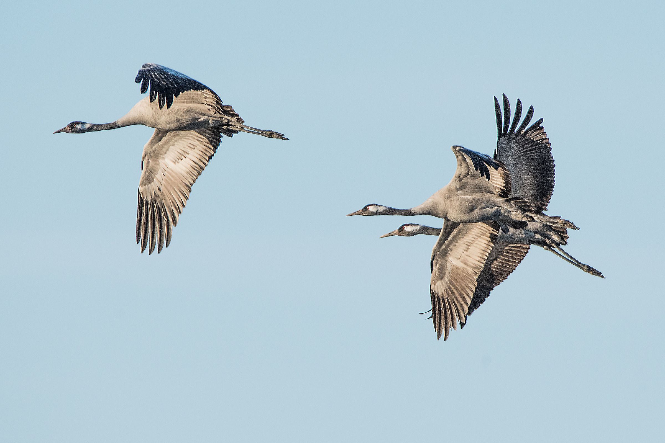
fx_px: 22165
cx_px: 332
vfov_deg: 1.1
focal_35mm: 1200
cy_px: 222
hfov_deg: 1.7
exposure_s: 1/1250
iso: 640
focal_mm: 600
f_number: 11
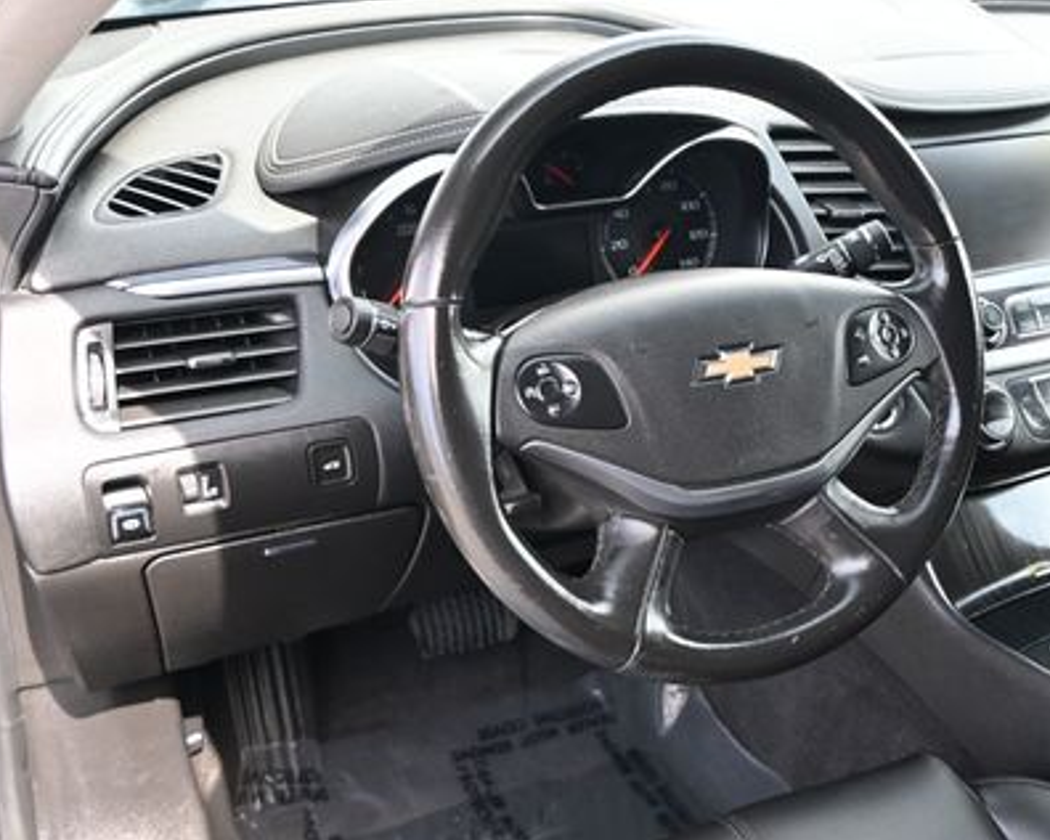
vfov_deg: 33.7
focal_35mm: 44
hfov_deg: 40.2
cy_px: 519
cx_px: 817
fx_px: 1379
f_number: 3.8
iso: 400
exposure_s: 1/125
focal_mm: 19.5
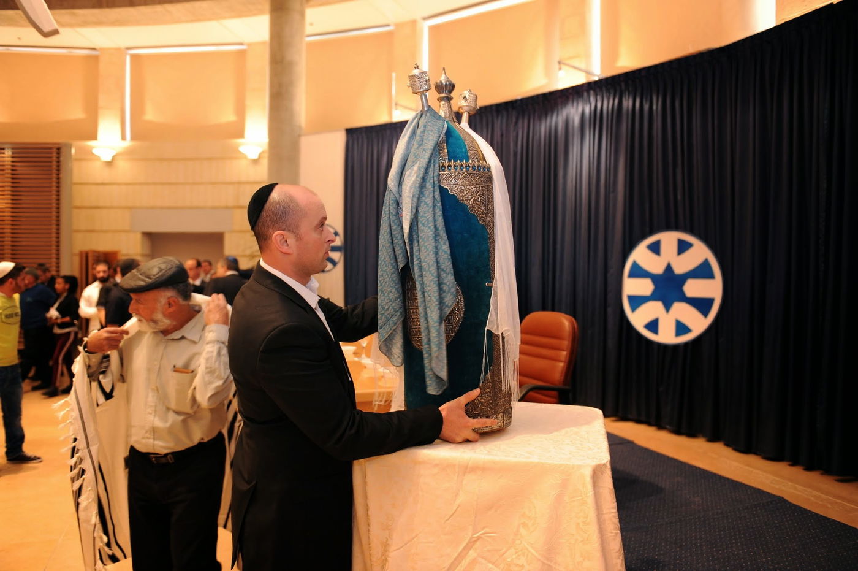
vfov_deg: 49.5
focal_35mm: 26
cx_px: 429
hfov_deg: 69.4
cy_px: 286
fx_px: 619
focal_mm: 26
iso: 1000
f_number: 2.8
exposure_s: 1/60
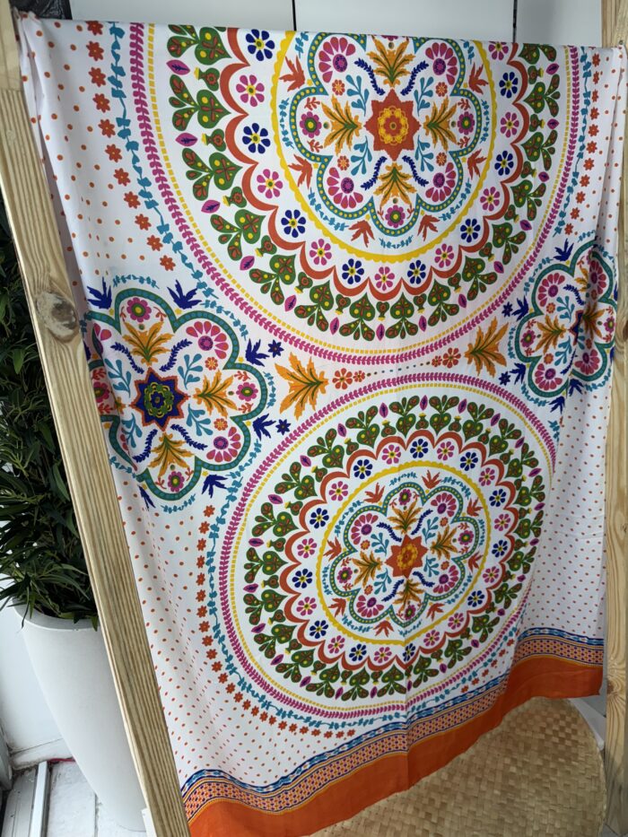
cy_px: 418
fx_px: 580
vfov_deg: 71.6
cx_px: 314
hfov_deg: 56.8
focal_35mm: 24
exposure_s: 1/527
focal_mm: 6.76
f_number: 1.78
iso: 80
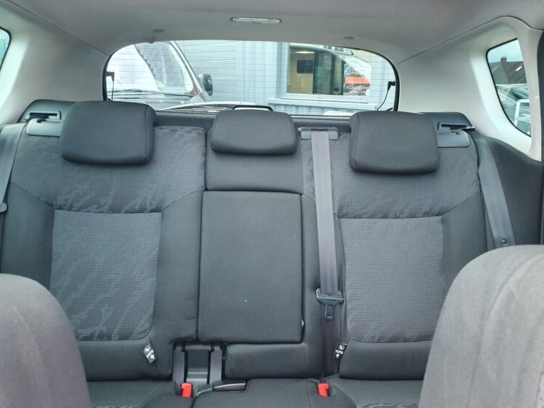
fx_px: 440
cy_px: 196
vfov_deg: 49.7
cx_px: 267
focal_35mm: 28
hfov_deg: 63.4
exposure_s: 1/50
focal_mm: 4.32
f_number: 2.4
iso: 200
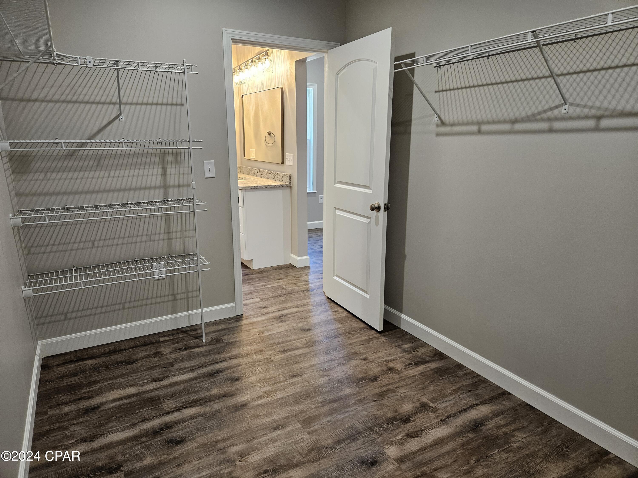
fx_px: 424
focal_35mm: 23
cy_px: 239
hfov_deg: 73.9
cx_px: 319
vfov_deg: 58.9
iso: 250
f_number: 1.8
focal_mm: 5.4
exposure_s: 1/120
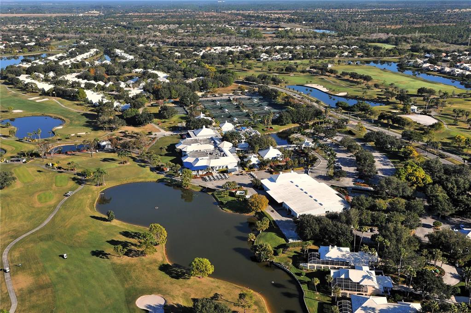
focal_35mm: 36
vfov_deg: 36.8
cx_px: 236
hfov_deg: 53.2
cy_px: 156
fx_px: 471
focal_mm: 24
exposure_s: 1/320
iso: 200
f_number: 9
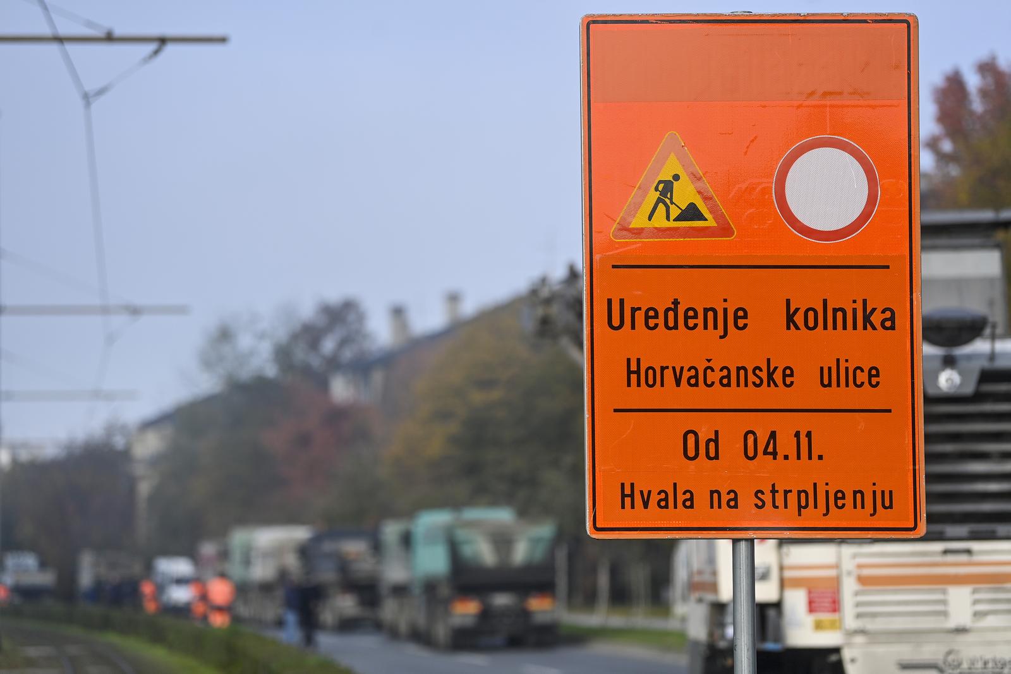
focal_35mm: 130
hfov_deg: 15.8
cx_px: 506
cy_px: 337
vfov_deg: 10.6
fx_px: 3651
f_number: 2.8
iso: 200
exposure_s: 1/3200
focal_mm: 130
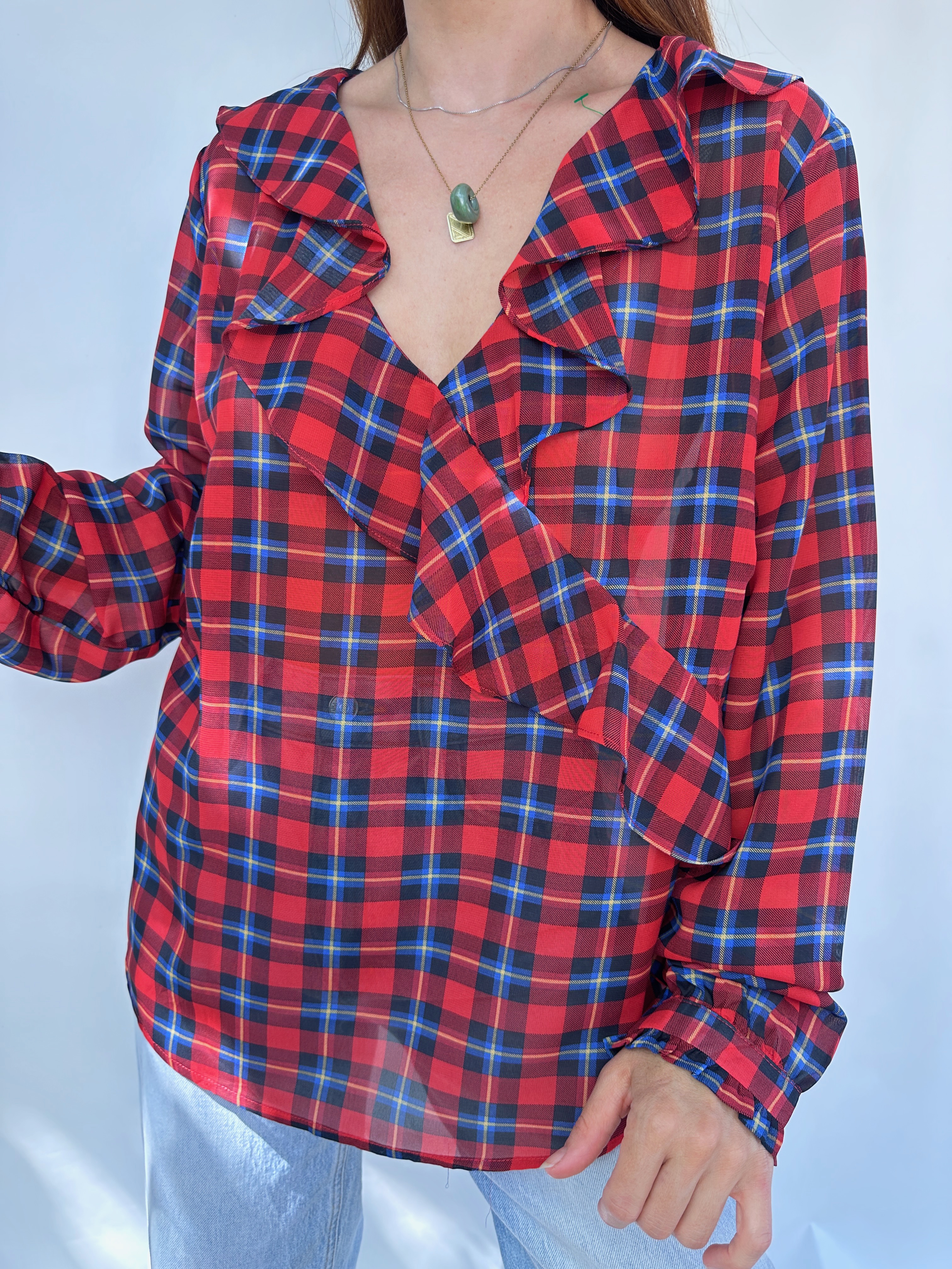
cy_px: 634
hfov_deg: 56.8
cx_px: 476
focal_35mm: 24
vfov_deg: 71.6
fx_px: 880
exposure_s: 1/100
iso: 80
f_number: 1.78
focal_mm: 6.86
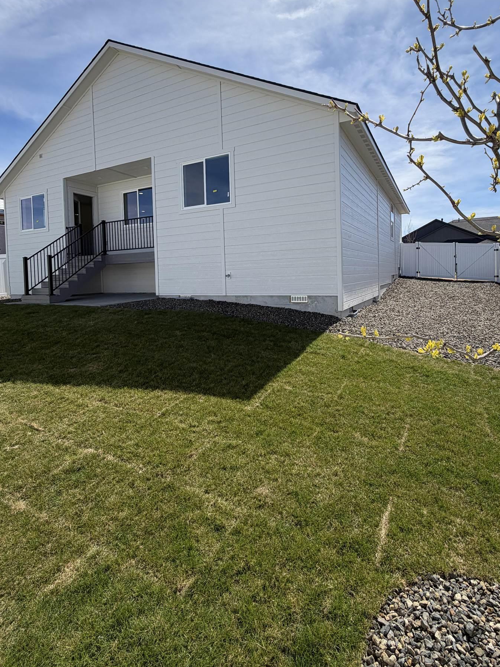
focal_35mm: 18
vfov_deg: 87.2
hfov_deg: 71.5
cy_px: 288
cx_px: 267
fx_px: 347
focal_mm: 2.22
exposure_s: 1/901
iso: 20
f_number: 2.2
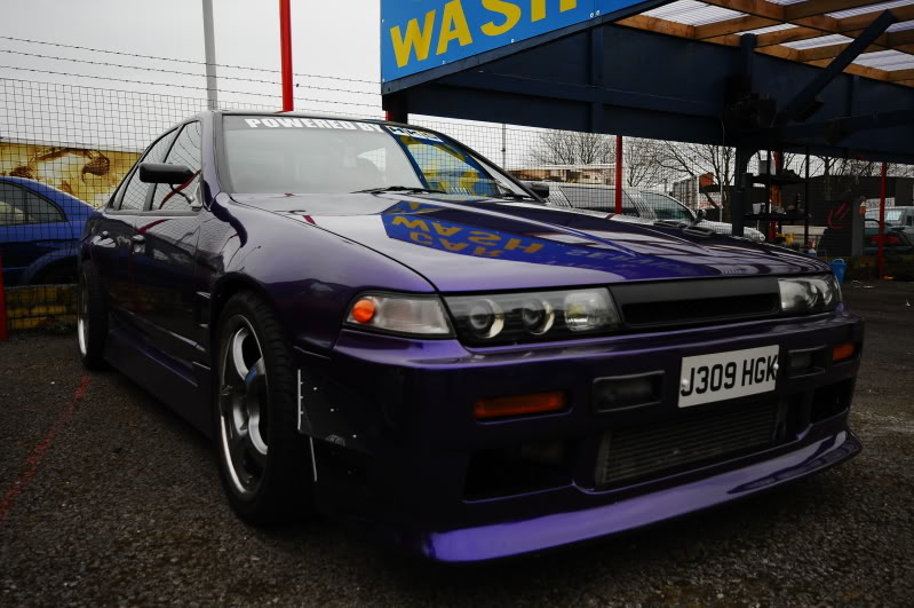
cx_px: 457
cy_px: 304
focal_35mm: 30
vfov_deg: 43.5
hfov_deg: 62.0
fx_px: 761
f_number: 5.6
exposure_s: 1/125
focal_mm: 20
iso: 200
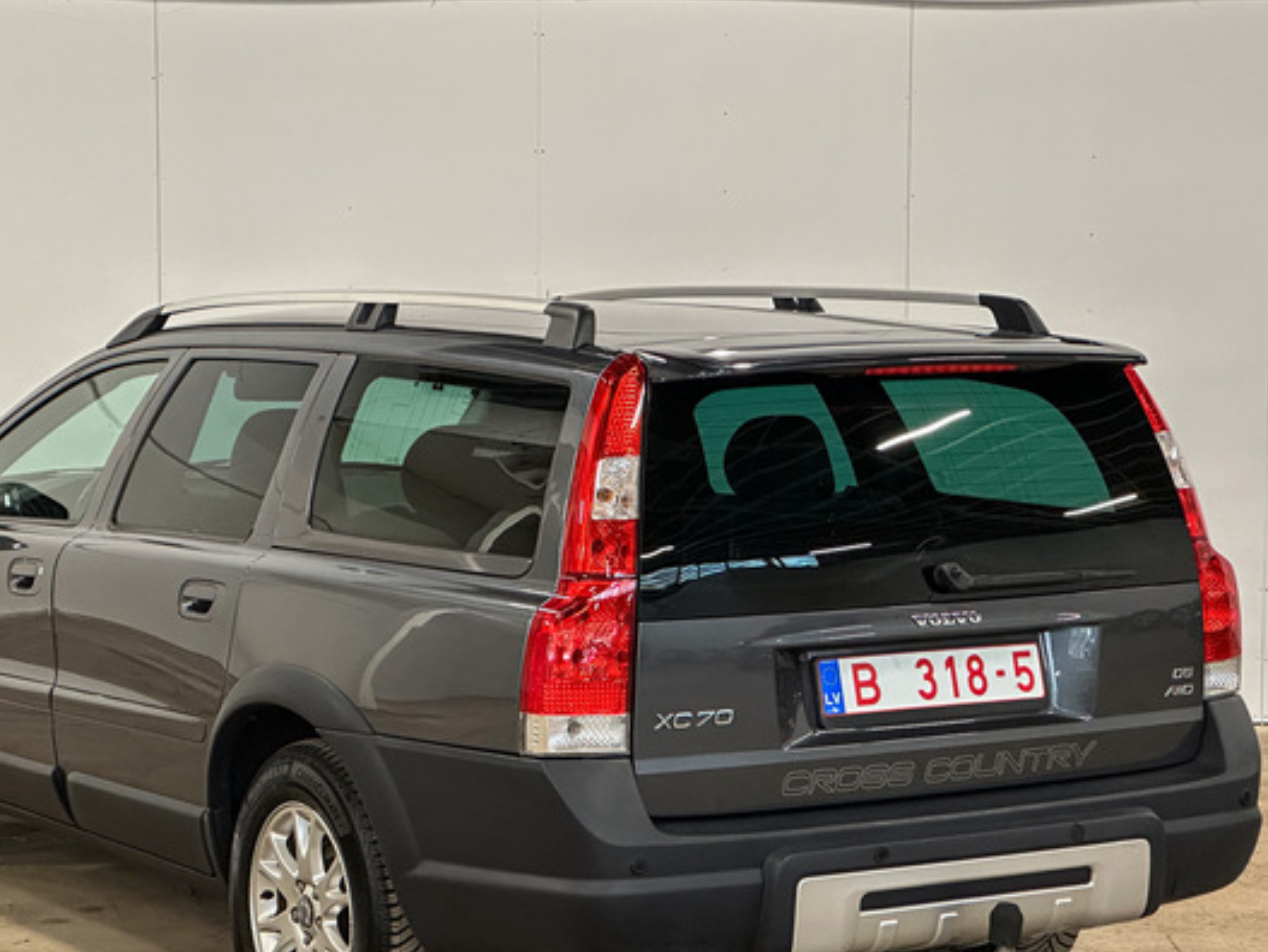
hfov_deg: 20.6
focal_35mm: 95
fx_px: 3482
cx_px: 505
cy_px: 563
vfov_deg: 15.6
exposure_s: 1/50
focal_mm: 9
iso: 400
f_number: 2.8
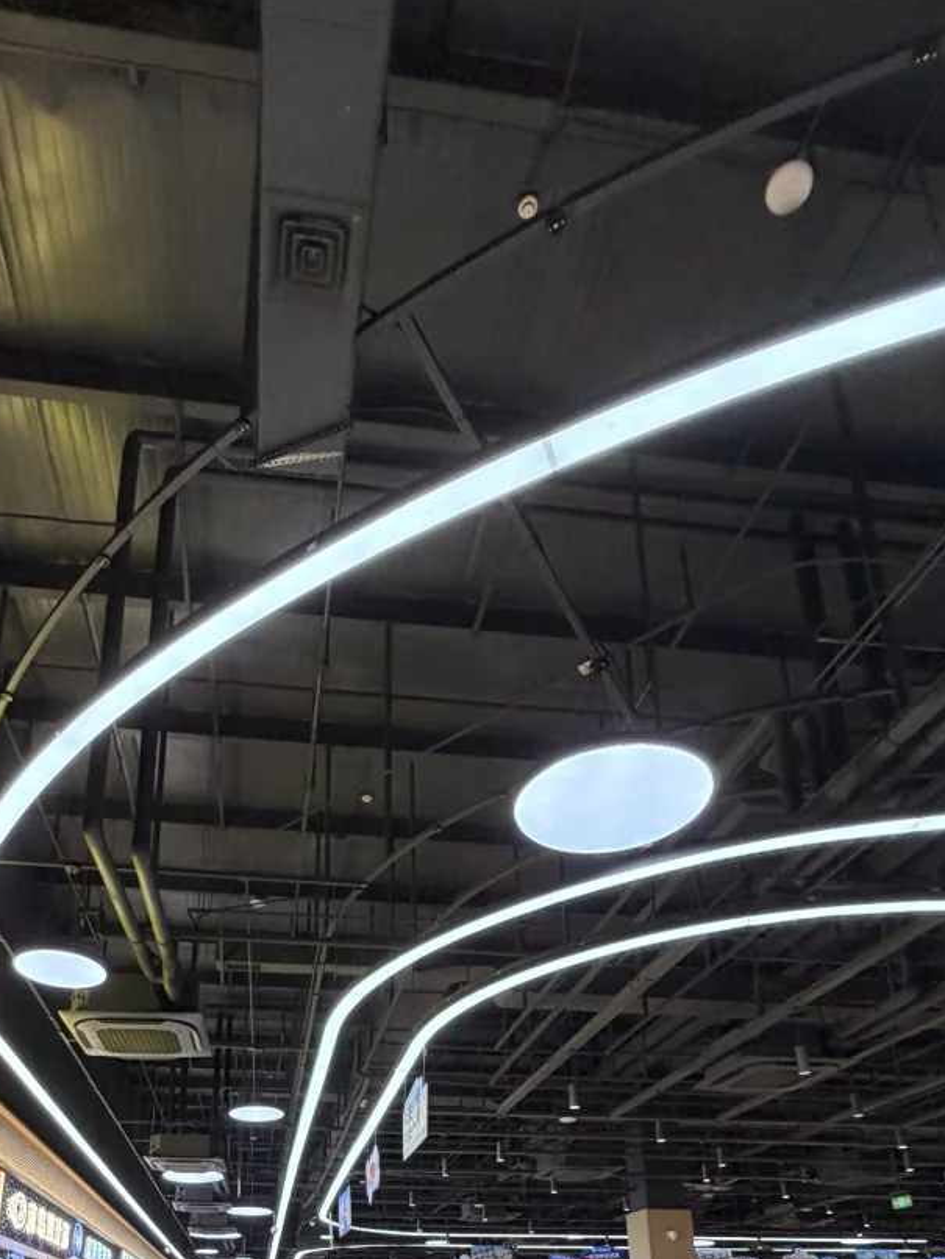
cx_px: 369
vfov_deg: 61.4
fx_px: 910
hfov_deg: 54.4
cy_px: 1068
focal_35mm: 25
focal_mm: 2.22
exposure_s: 1/100
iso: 250
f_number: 2.2
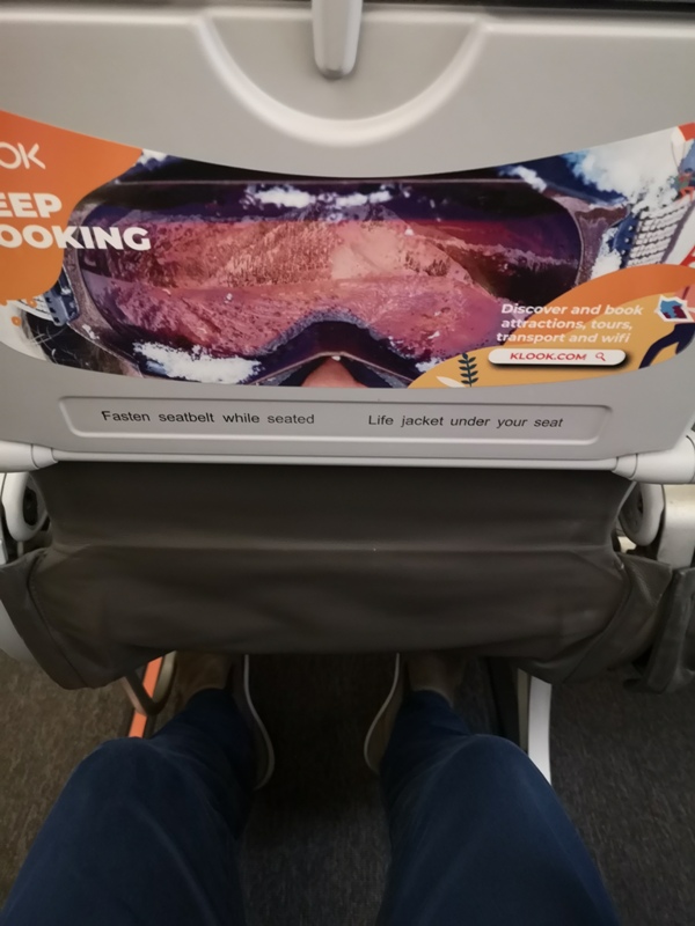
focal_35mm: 27
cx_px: 348
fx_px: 723
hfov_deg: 51.4
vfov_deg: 65.3
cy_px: 463
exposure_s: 1/17.1
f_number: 1.8
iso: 1250
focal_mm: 3.95
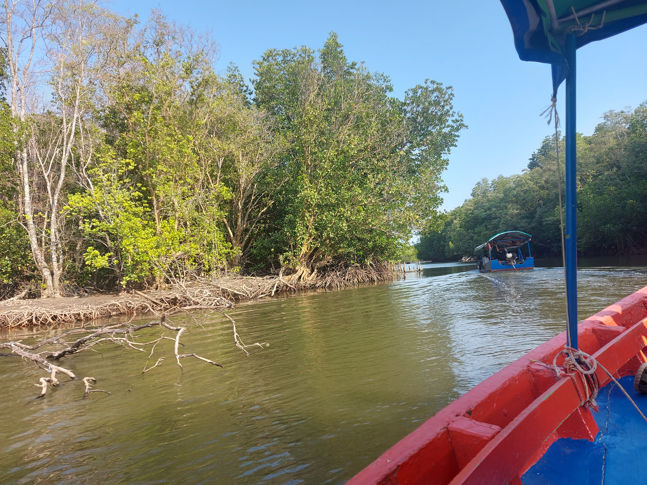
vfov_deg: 56.8
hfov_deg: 71.6
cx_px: 324
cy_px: 242
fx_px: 449
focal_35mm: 24
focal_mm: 5.23
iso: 32
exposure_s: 1/393
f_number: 1.8
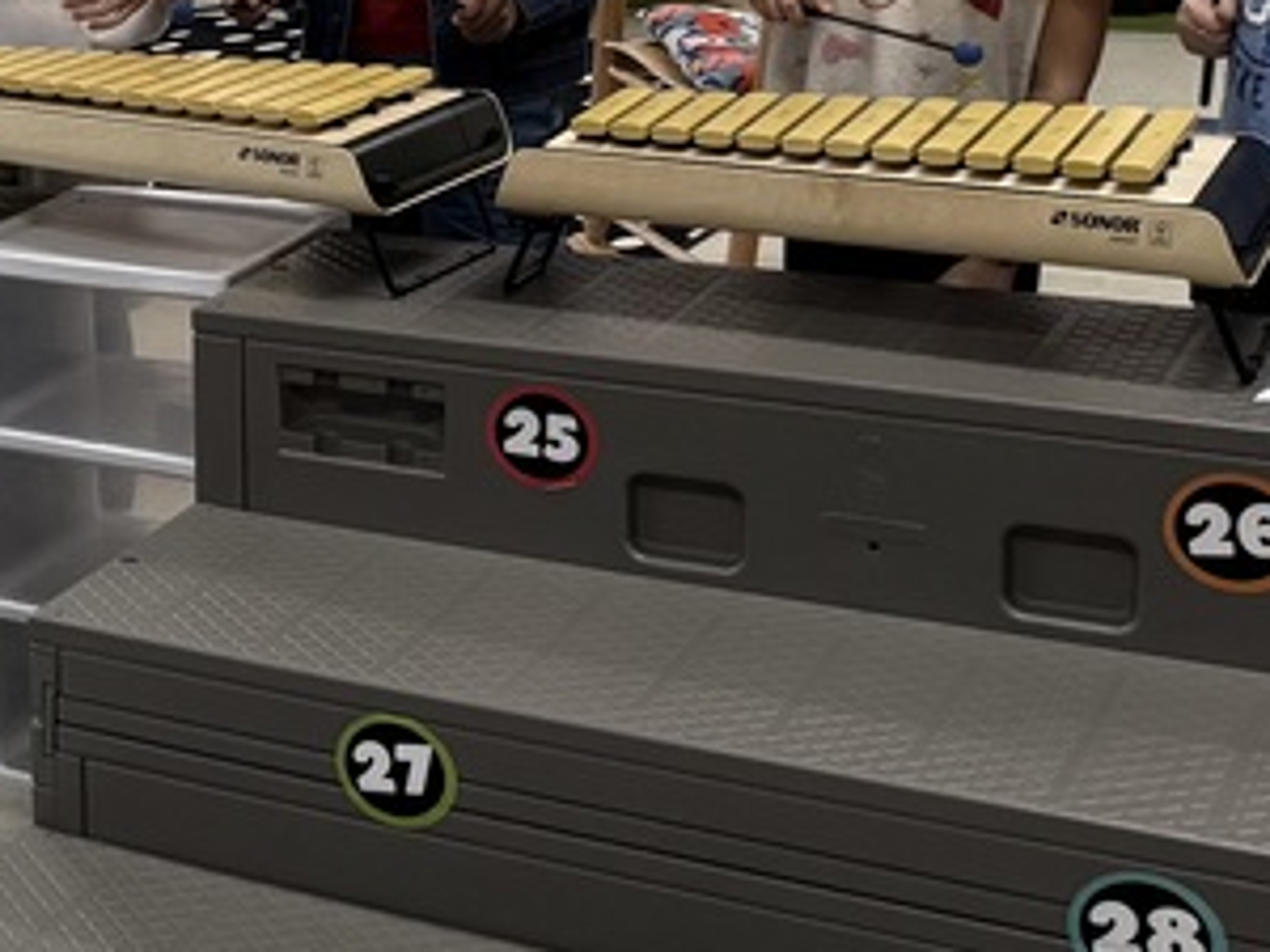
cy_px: 80
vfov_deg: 17.7
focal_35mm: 82
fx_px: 3008
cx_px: -673
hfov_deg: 20.2
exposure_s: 1/178
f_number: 1.78
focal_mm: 6.76
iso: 250
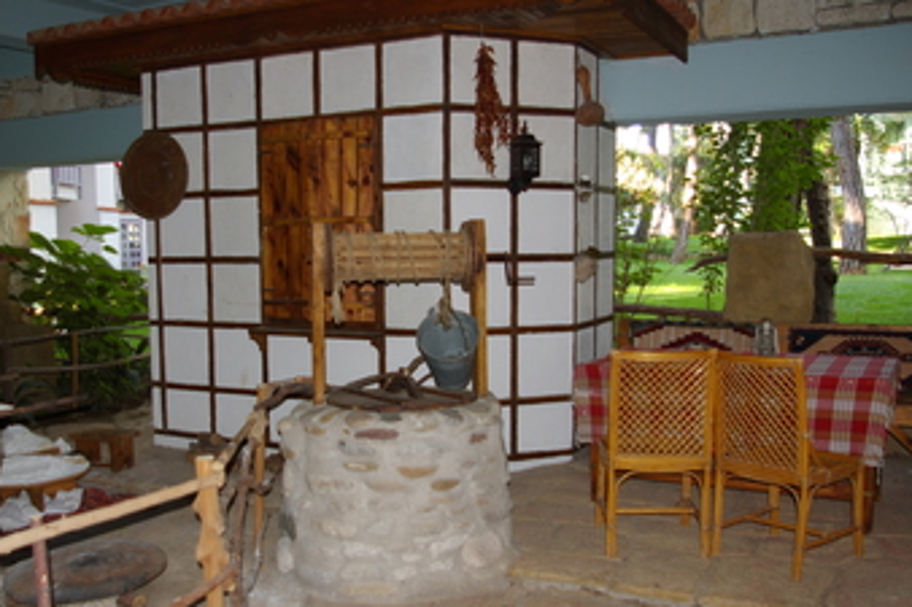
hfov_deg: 52.9
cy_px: 310
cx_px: 378
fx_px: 912
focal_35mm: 36
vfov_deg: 36.8
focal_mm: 18
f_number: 3.5
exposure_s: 1/30
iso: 200
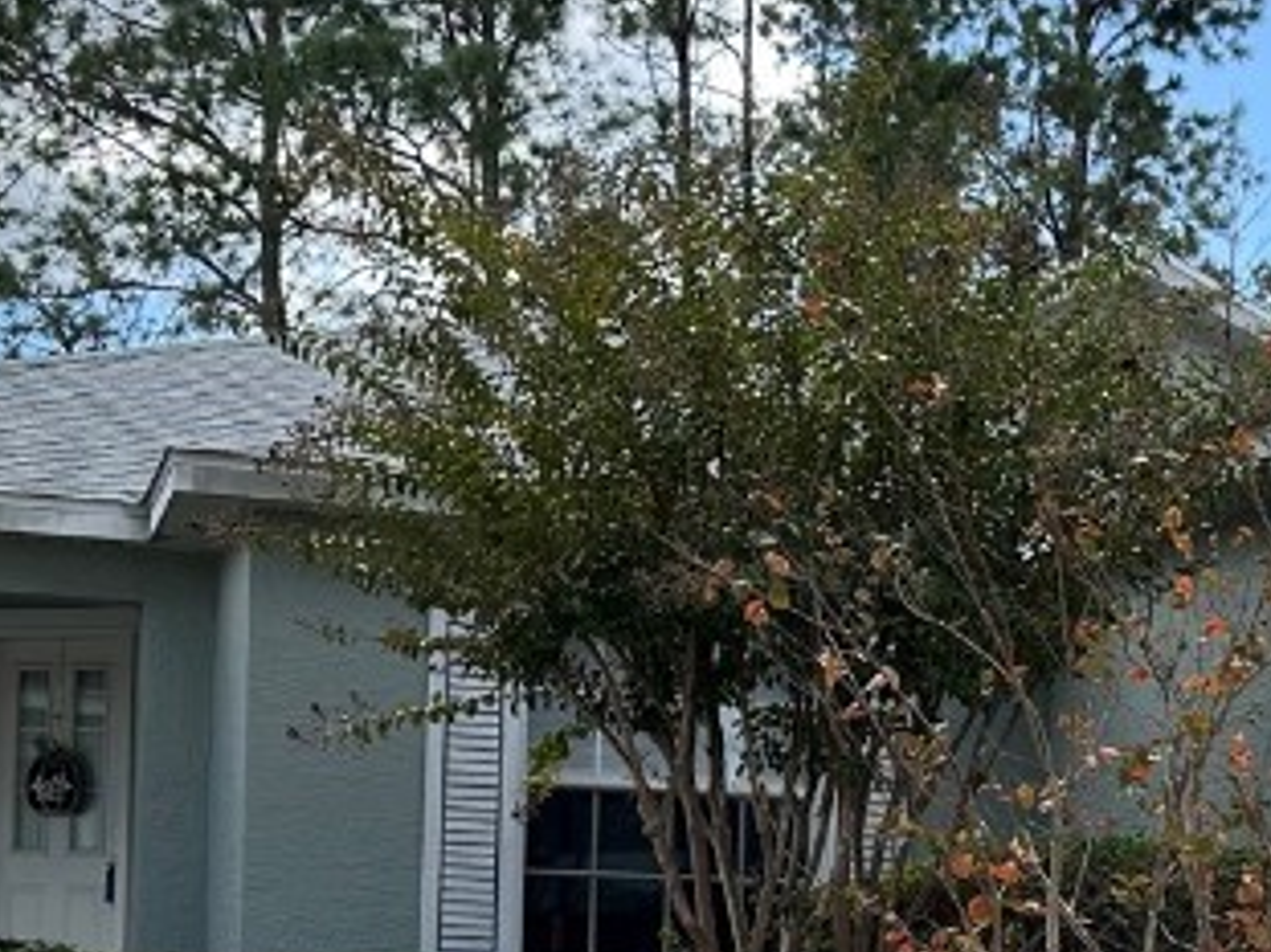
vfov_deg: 18.2
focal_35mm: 79
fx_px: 2900
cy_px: 932
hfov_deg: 24.0
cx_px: 1165
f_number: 1.78
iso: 80
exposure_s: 1/1880
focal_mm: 6.86
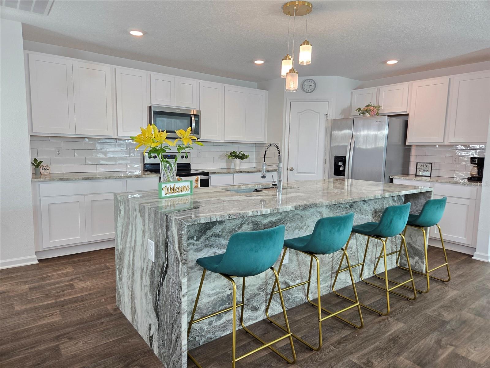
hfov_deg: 73.9
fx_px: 326
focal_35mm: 23
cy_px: 184
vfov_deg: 58.9
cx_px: 245
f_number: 1.8
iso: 160
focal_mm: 5.4
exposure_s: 1/120
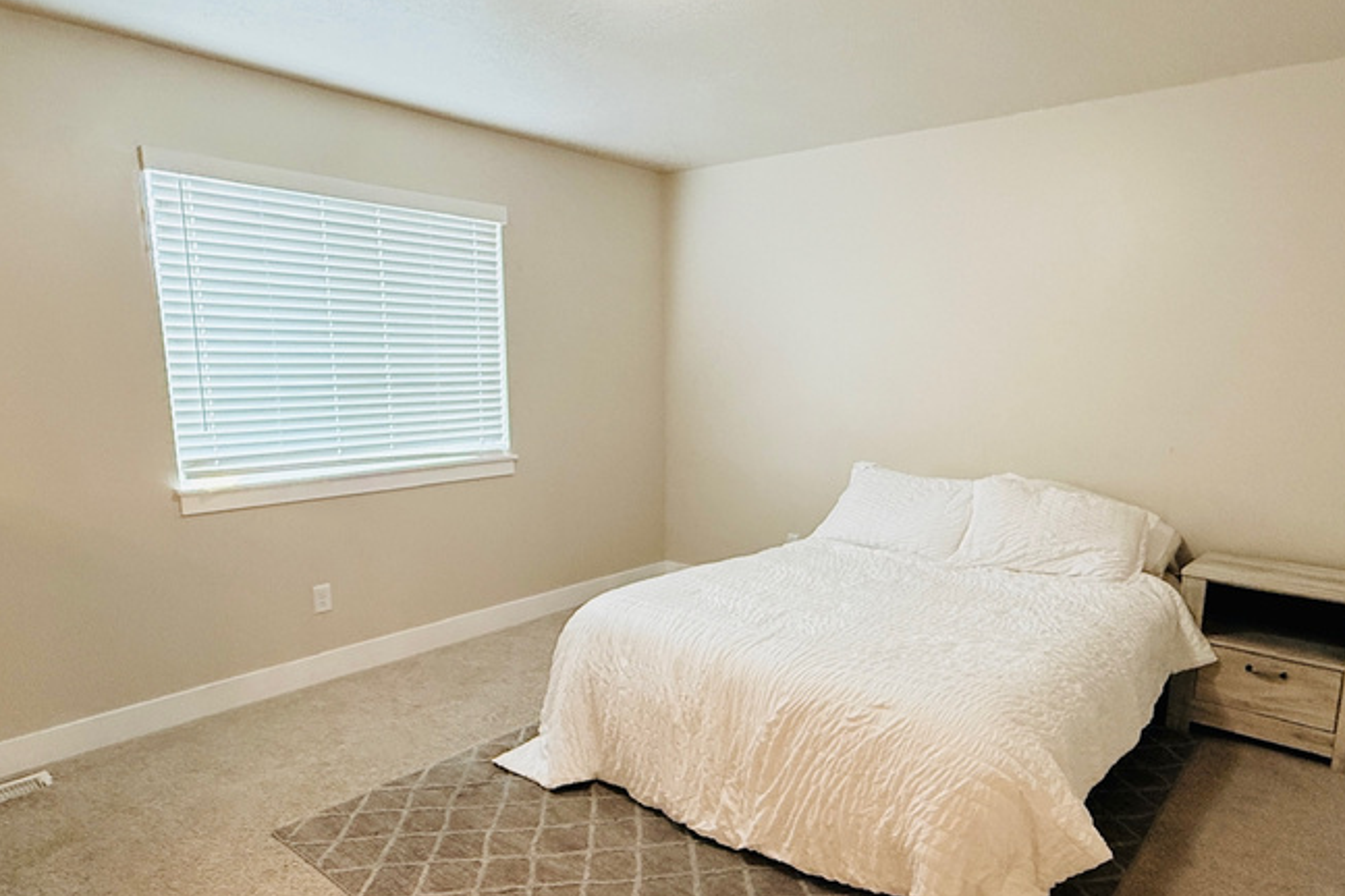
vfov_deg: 54.9
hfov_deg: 76.0
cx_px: 729
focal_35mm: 23
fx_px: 859
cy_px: 510
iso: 500
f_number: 2.2
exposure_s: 1/120
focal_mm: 2.22
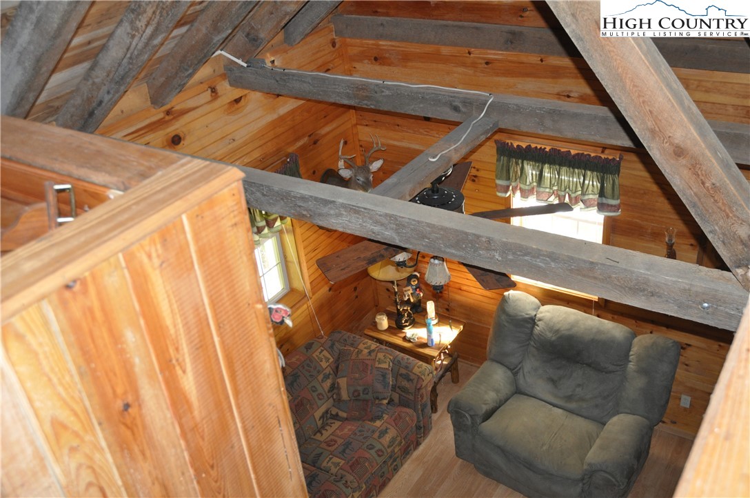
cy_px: 249
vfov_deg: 36.8
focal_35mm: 36
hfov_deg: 53.2
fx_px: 749
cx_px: 375
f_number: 3.8
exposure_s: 1/40
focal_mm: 24
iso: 800
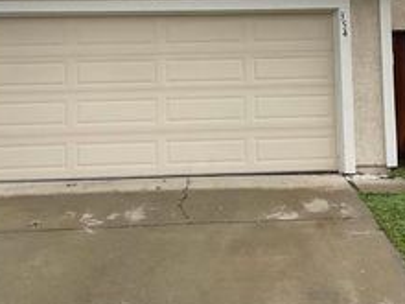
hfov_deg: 29.3
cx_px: 258
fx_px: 772
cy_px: 43
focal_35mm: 66
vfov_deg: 21.8
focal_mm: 3
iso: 16
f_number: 1.8
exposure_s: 1/1279
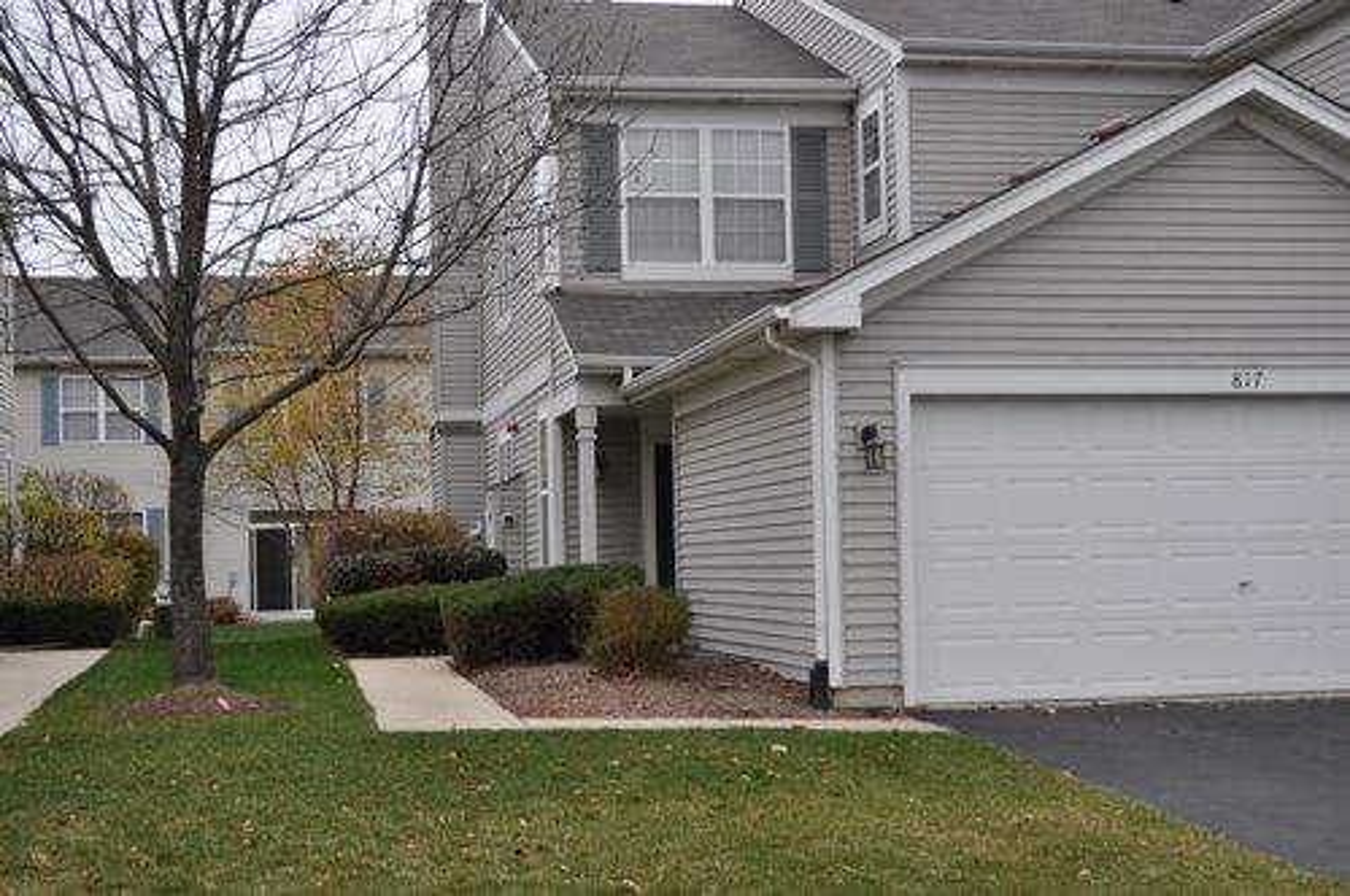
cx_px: 675
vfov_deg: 25.0
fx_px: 2022
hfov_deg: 36.9
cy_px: 448
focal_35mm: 54
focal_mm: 36
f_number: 6.3
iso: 200
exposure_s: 1/160
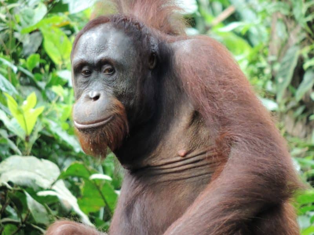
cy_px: 118
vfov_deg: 1.5
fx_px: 9071
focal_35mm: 1000
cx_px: 157
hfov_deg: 2.0
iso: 800
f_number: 5.9
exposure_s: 1/30
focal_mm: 180
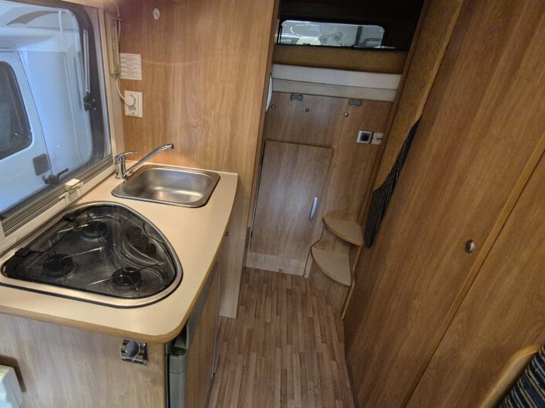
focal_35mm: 19
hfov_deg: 83.3
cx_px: 209
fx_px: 299
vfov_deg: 68.6
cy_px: 214
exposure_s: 1/50
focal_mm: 2.2
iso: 1000
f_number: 2.2
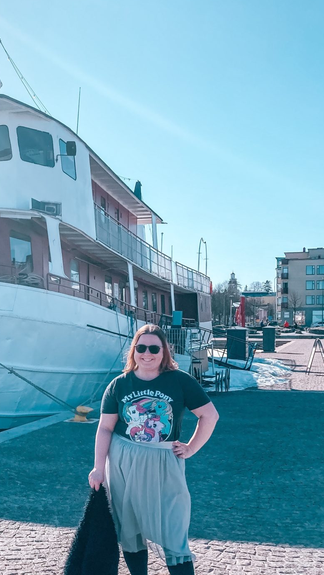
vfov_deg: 45.3
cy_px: 339
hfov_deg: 25.5
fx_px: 687
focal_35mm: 45
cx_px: 14
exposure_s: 1/3700
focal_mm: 3.99
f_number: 1.8
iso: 20
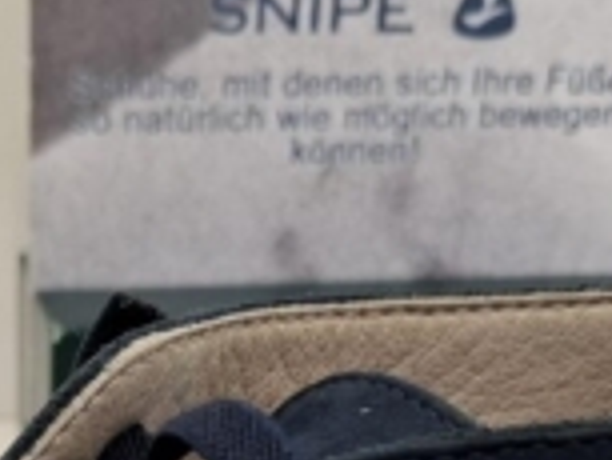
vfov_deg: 12.6
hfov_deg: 18.3
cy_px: 850
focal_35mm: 106
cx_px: 74
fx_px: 1876
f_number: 1.8
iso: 50
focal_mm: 5.54
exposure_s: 1/101
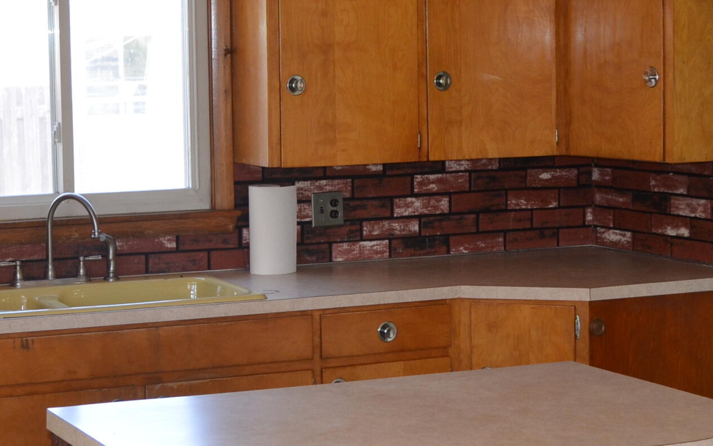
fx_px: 1690
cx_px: 155
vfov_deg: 15.0
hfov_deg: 23.5
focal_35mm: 87
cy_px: 164
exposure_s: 1/60
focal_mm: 24
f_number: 4
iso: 450
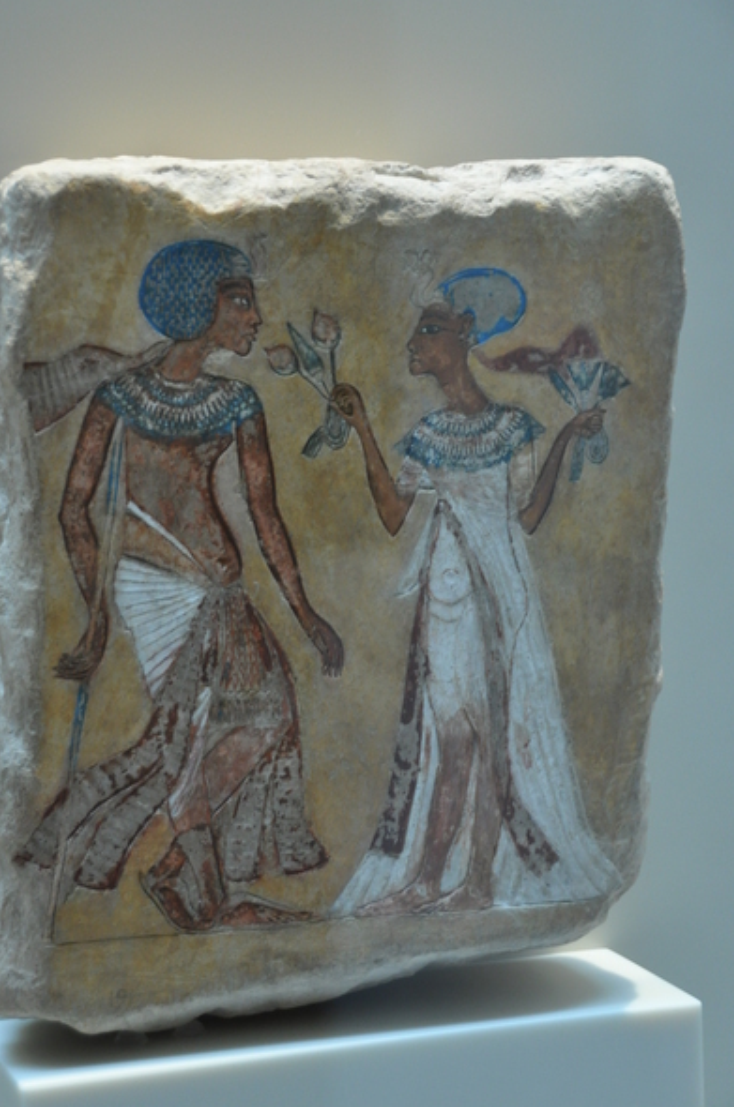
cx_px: 333
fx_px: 3101
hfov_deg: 13.5
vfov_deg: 20.2
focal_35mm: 101
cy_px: 544
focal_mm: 60
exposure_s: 1/50
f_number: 4.8
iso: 1000
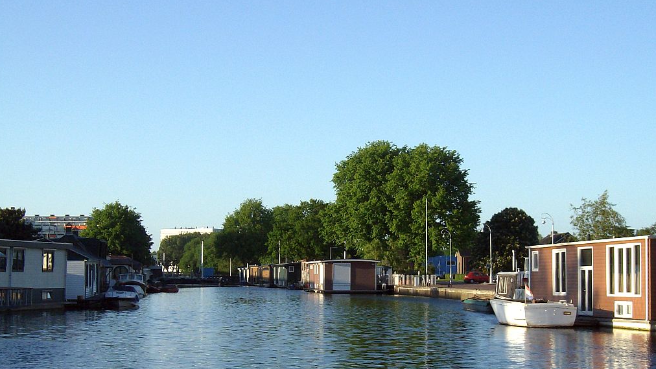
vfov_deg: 15.7
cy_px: 221
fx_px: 1339
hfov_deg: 27.5
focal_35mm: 77
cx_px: 325
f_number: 6.2
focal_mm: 11.6
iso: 100
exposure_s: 1/380
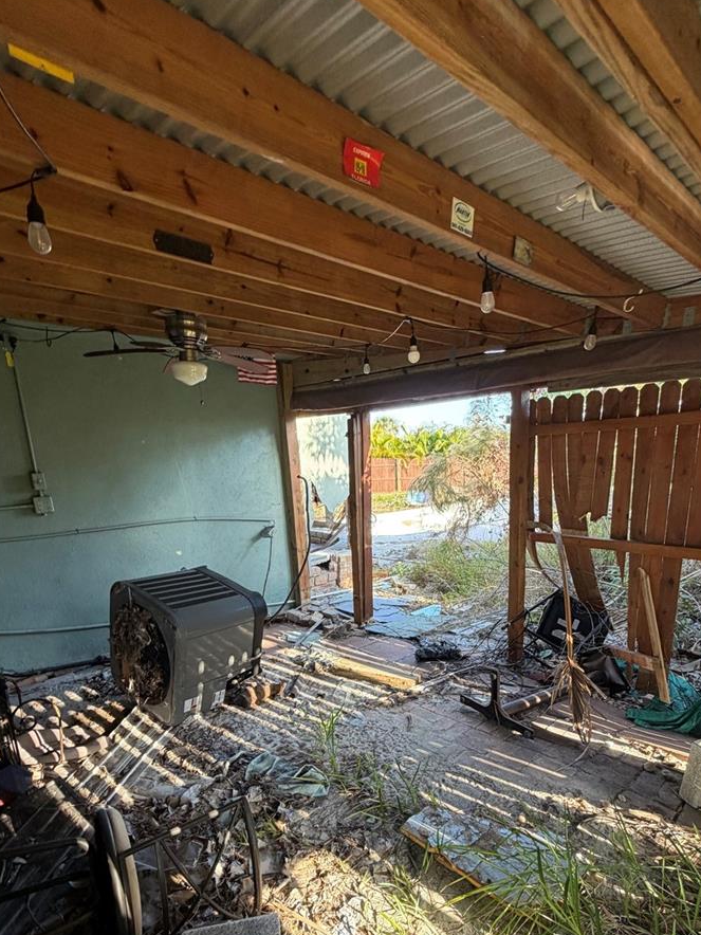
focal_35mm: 19
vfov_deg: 83.0
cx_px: 363
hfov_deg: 68.7
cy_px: 586
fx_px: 513
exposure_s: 1/121
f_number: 2.2
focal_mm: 2.22
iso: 160
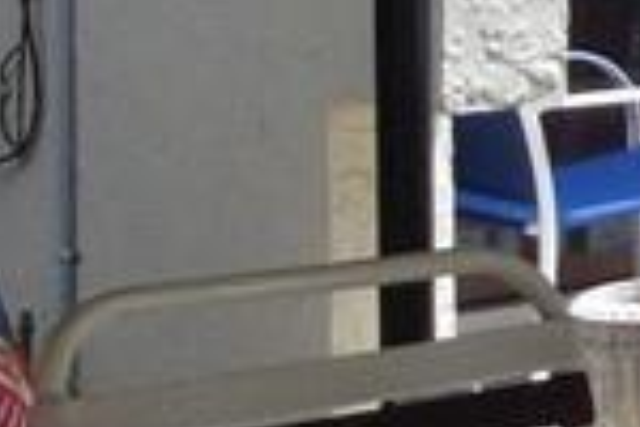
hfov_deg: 7.9
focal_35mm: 220
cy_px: -414
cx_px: 2005
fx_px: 3911
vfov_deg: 6.1
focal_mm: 3.3
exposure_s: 1/120
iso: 40
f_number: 2.4
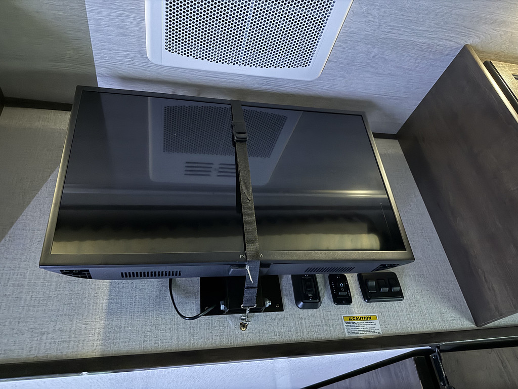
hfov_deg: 71.6
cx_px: 259
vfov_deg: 56.8
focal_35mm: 24
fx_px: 359
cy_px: 194
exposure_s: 1/15
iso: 1600
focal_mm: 6.76
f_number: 1.78
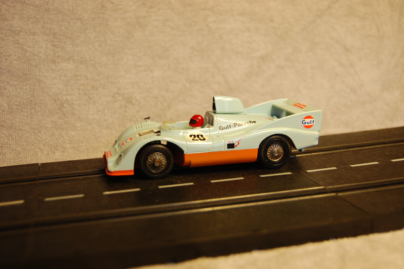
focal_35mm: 46
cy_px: 134
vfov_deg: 28.9
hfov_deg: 42.4
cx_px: 202
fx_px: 521
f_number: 5
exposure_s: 1/60
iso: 400
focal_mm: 31
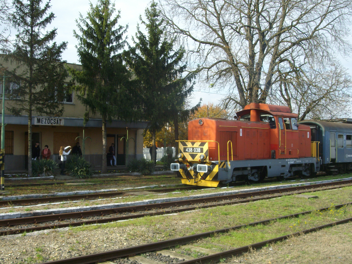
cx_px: 176
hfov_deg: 42.1
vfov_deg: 32.2
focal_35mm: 45
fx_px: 458
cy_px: 132
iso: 80
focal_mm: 7.4
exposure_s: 1/160
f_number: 5.4
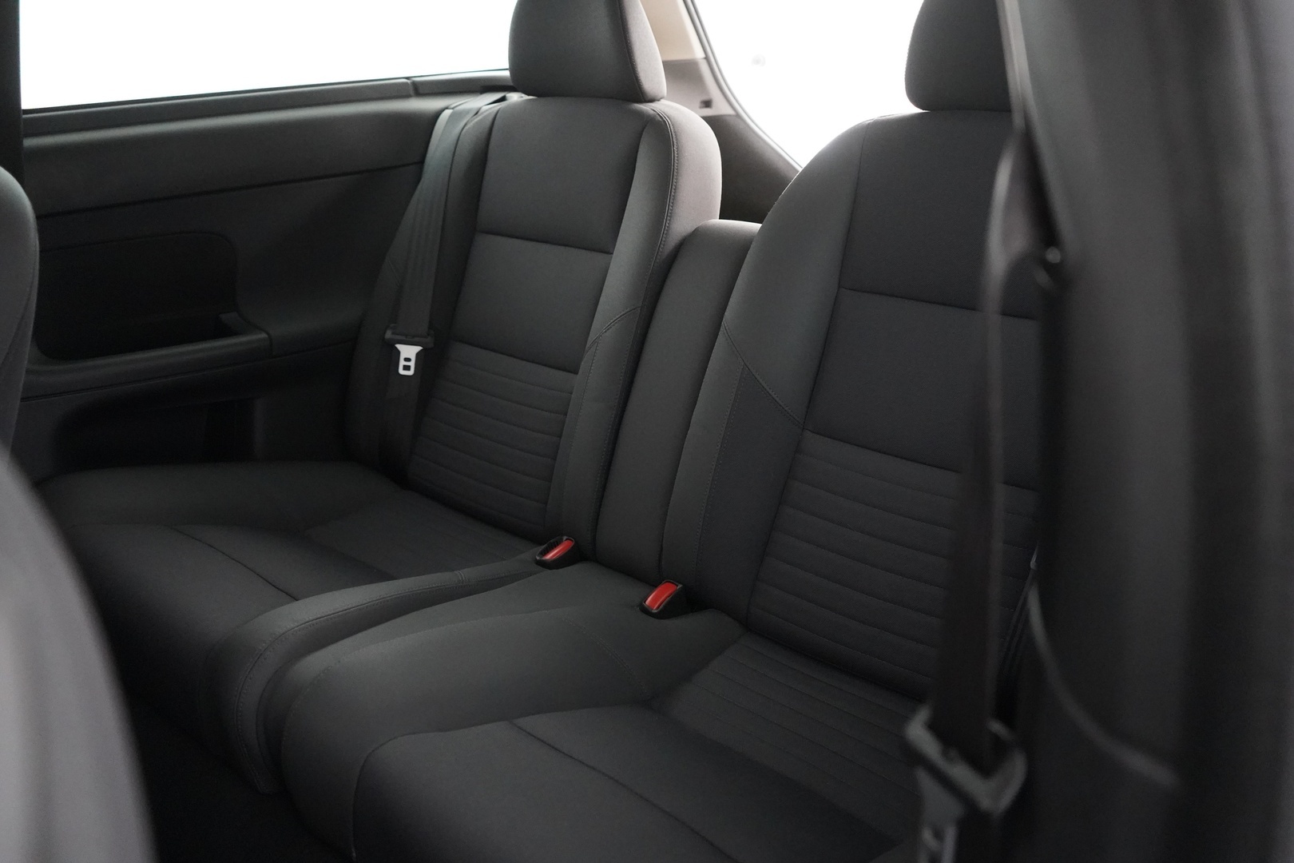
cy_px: 432
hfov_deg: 65.5
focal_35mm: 28
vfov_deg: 46.4
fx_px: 1006
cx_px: 647
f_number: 3.5
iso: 12800
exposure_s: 1/80
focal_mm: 28
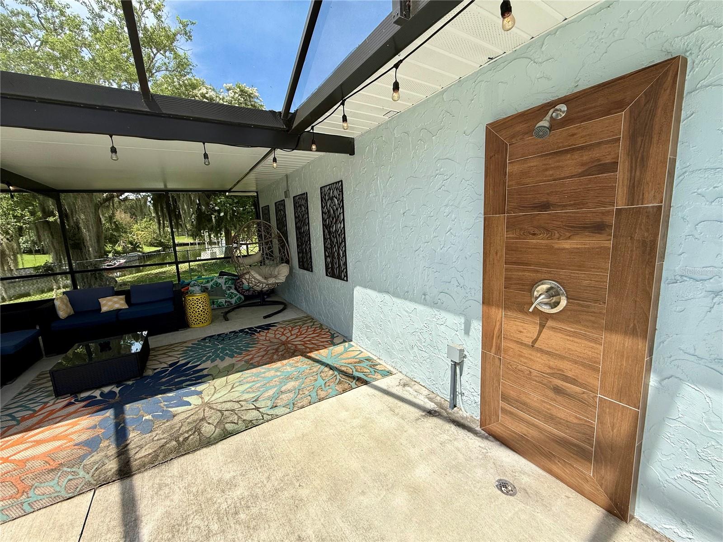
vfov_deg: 85.7
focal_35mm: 14
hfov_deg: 102.1
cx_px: 362
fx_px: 292
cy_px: 271
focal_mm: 2.22
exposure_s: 1/1167
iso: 50
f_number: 2.2
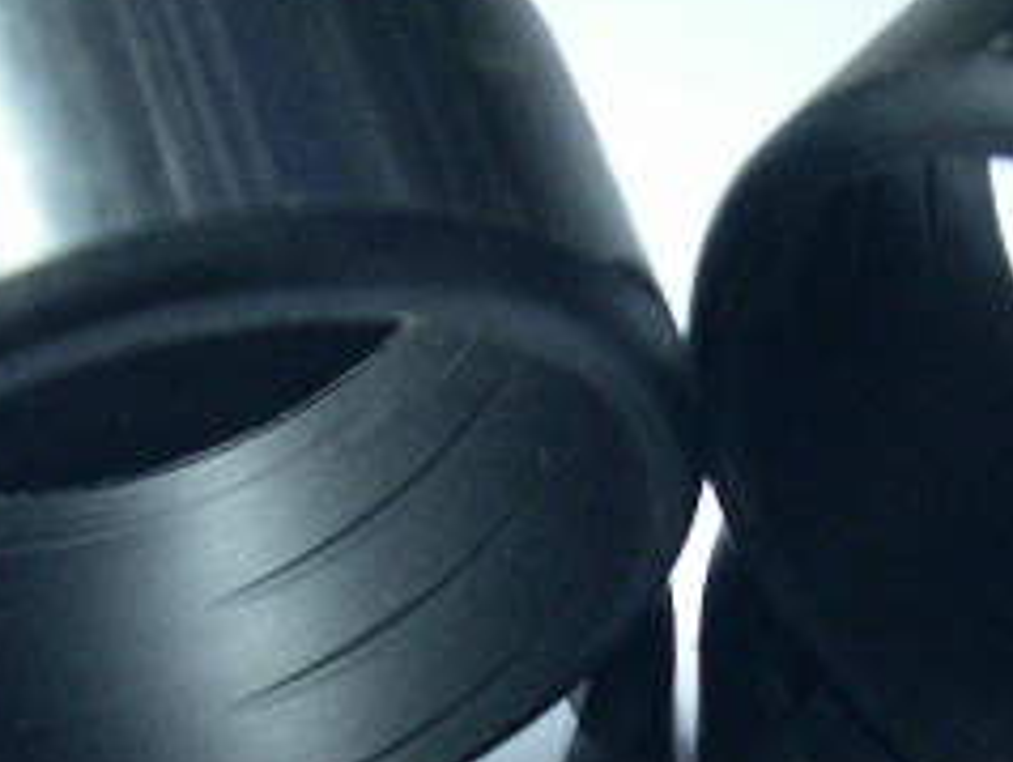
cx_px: 681
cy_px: 651
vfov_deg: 14.4
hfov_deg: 19.2
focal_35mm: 102
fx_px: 2988
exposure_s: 1/5.1
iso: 363
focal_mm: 8
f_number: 2.8
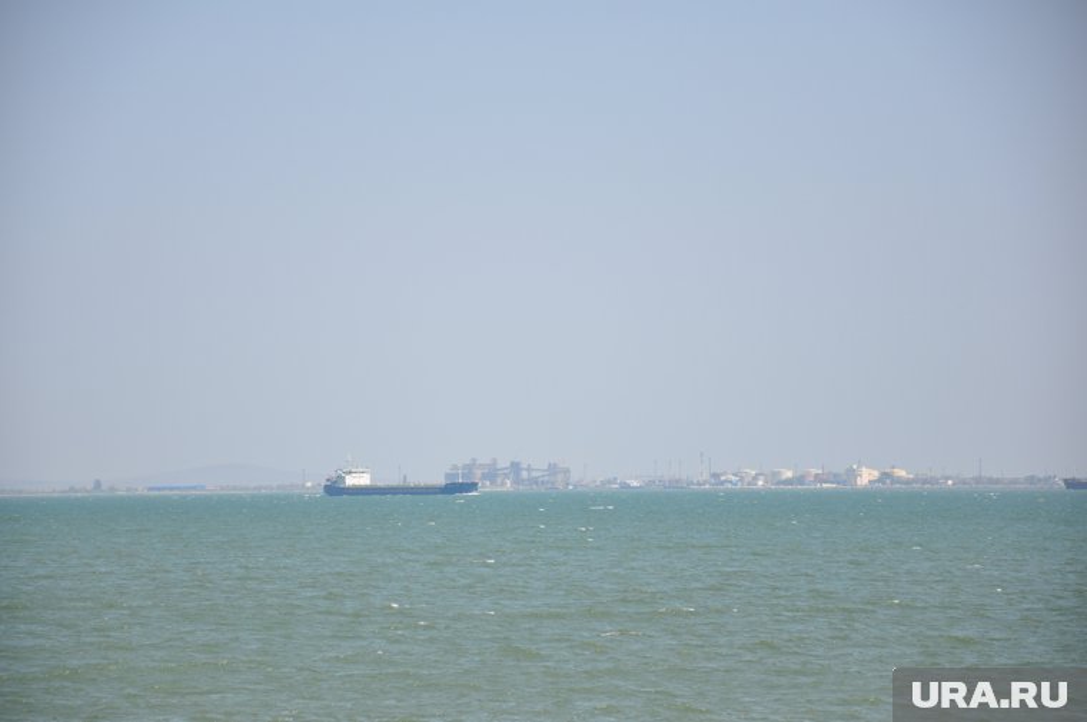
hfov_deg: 13.1
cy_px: 361
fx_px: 4750
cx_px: 544
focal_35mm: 158
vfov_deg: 8.7
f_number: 6.3
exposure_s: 1/640
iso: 200
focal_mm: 105
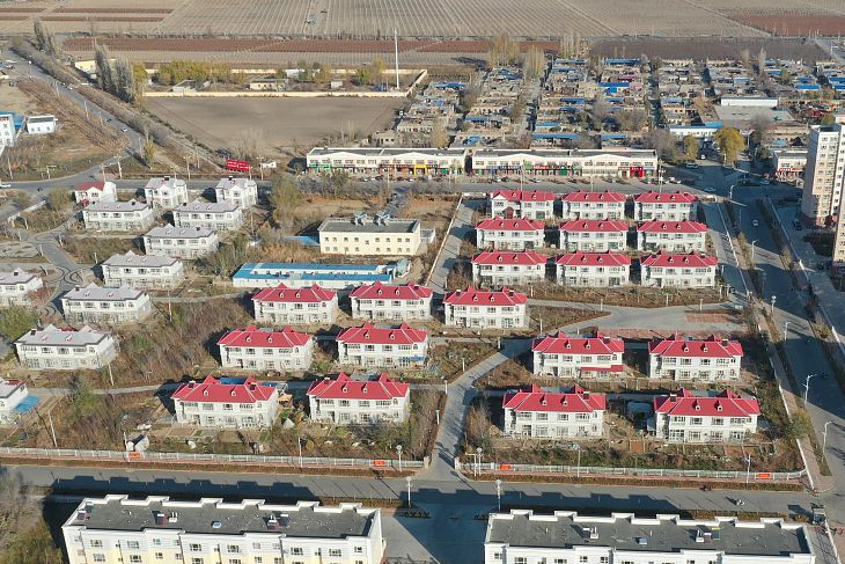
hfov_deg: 42.6
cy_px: 416
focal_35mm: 46
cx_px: 482
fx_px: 1080
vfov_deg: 28.9
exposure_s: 1/160
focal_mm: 10.26
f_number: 7.1
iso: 100
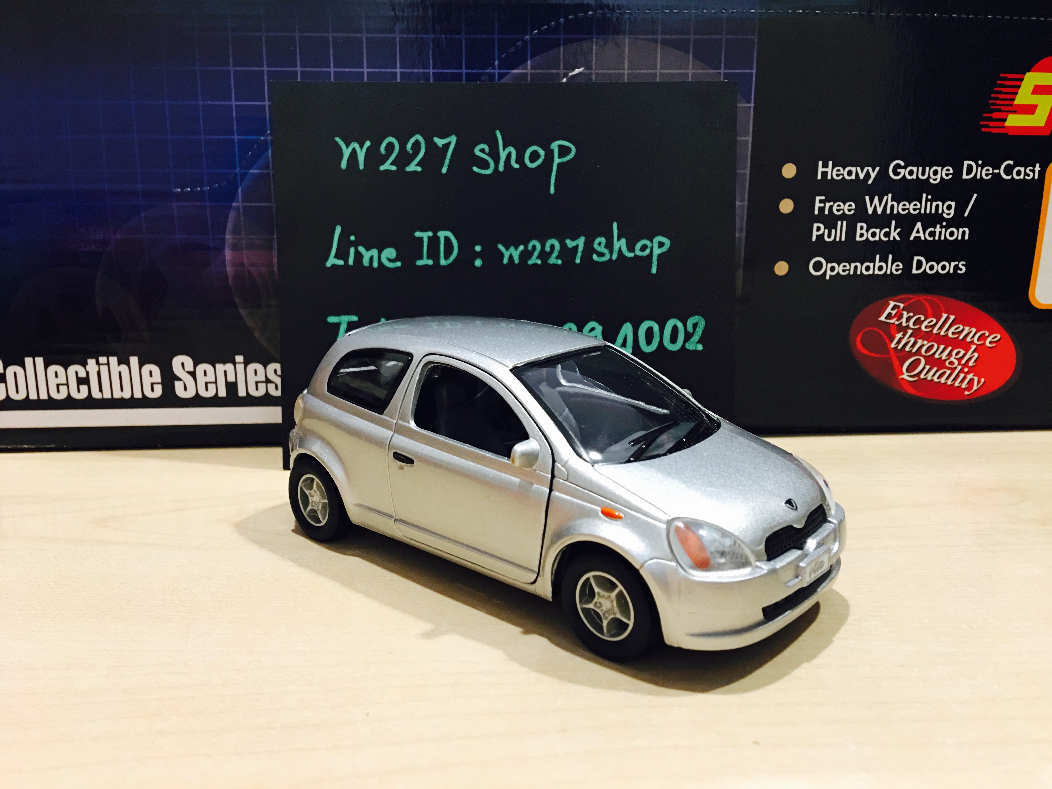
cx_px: 526
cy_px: 394
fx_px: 881
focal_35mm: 29
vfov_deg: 48.2
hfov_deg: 61.7
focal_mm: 4.15
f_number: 2.2
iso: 125
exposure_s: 1/17
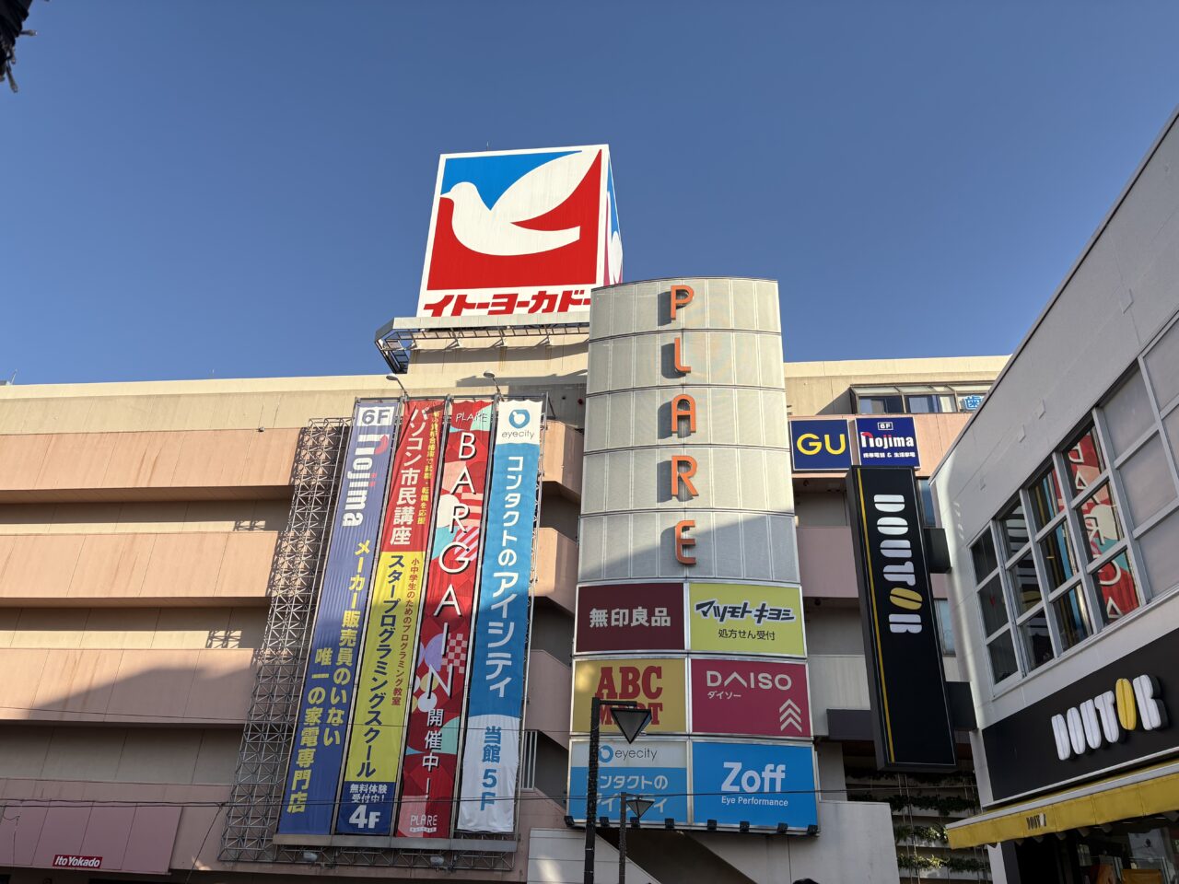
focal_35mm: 26
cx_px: 590
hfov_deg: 67.3
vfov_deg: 53.1
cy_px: 442
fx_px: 886
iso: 50
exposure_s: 1/1155
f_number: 1.6
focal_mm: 5.96
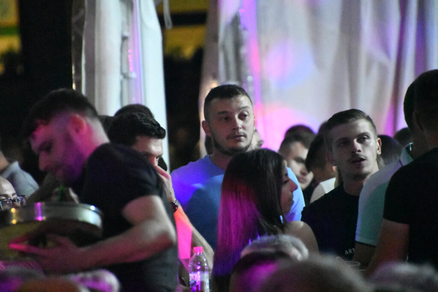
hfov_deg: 3.4
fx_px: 7301
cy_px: 146
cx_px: 219
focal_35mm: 600
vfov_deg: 2.3
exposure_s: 1/200
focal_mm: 400
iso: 51200
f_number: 6.3
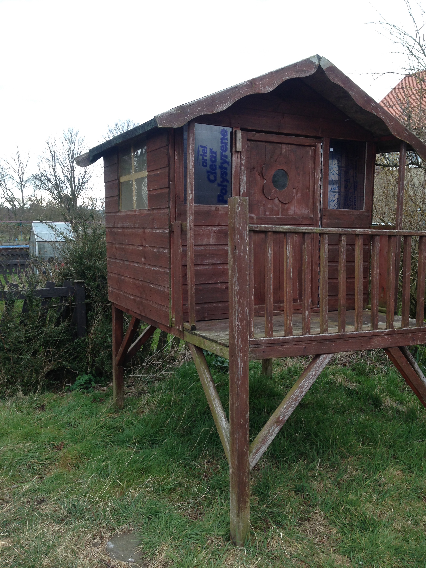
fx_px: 541
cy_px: 284
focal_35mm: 33
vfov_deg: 55.4
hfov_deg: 42.9
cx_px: 213
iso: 50
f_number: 2.4
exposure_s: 1/60
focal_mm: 4.12
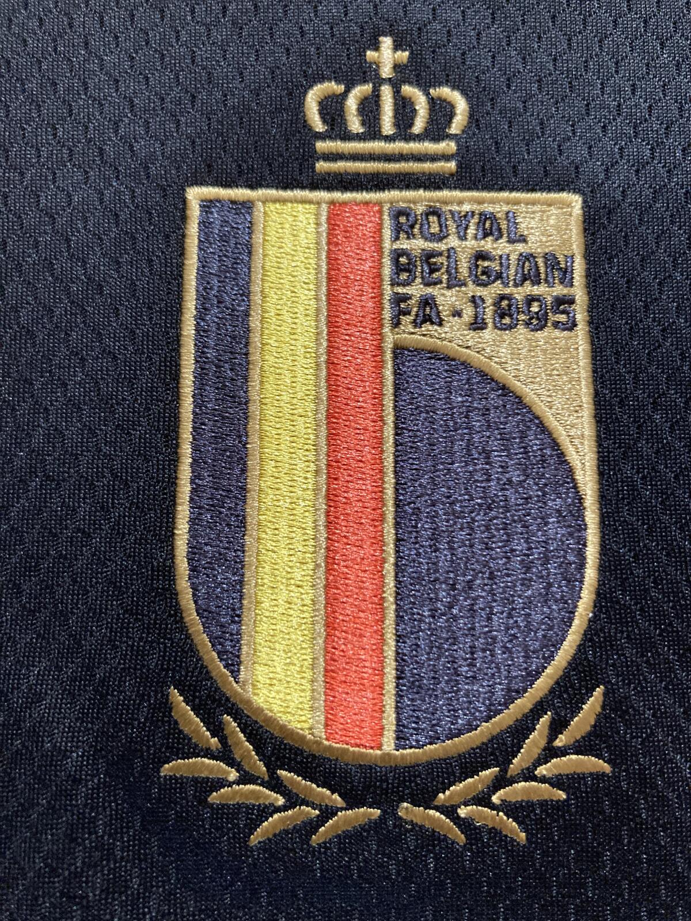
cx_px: 346
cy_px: 460
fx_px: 745
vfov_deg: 63.4
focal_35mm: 28
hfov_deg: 49.7
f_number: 1.8
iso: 320
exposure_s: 1/50
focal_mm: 3.99
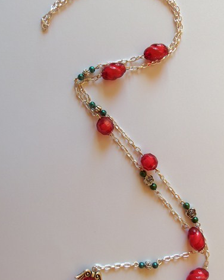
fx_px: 299
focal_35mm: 36
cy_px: 133
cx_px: 115
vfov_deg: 50.3
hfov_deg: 41.1
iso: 80
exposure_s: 1/80
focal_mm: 5.2
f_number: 3.4
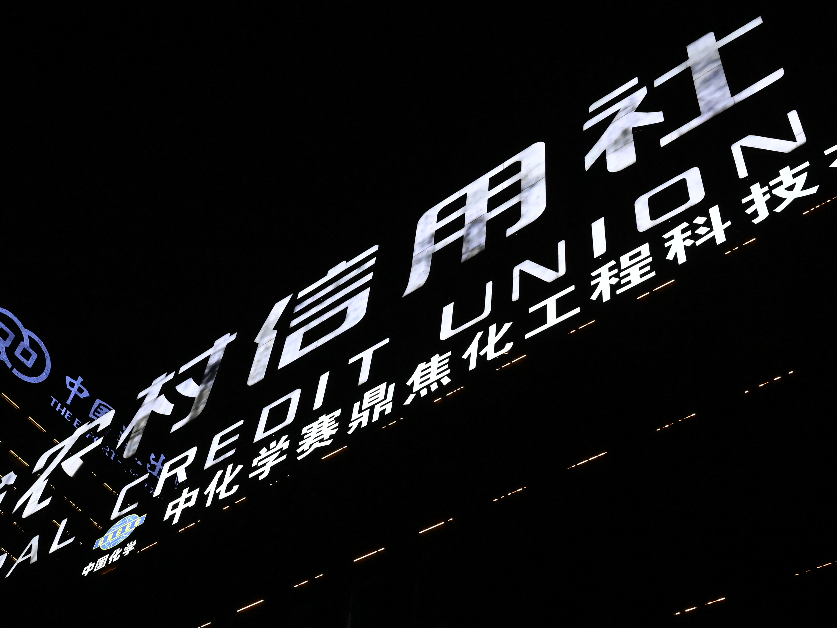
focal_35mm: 45
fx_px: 1088
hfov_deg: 41.2
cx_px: 241
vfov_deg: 31.8
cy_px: 446
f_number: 8
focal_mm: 29
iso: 12800
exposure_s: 1/1600
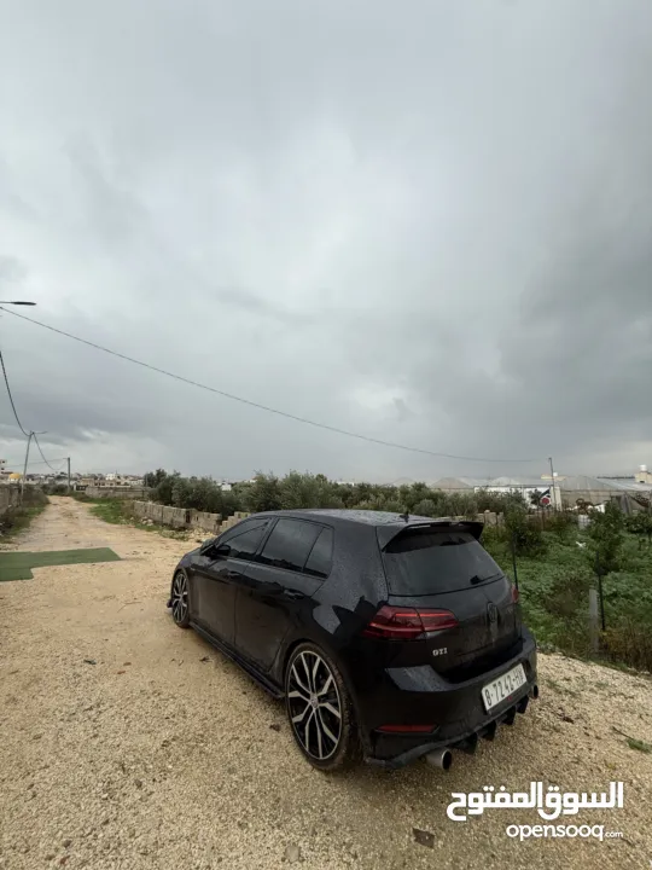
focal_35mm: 14
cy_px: 435
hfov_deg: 85.7
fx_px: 352
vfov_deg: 102.1
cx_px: 326
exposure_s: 1/613
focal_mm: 2.22
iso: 50
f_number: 2.2
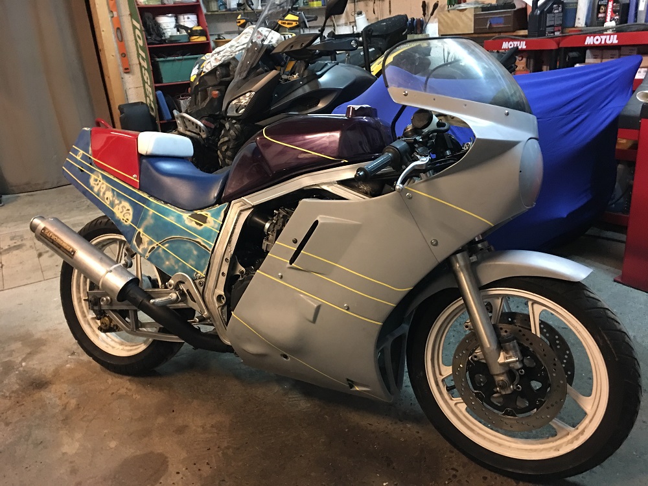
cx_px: 324
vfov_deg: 48.2
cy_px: 243
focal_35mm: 29
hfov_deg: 61.7
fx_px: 543
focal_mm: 4.15
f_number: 2.2
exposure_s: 1/4
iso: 100
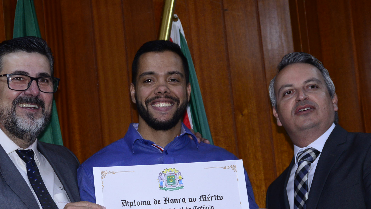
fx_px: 1033
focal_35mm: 105
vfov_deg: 11.5
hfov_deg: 20.3
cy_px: 161
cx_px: 159
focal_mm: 70
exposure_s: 1/125
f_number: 5.3
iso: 1600
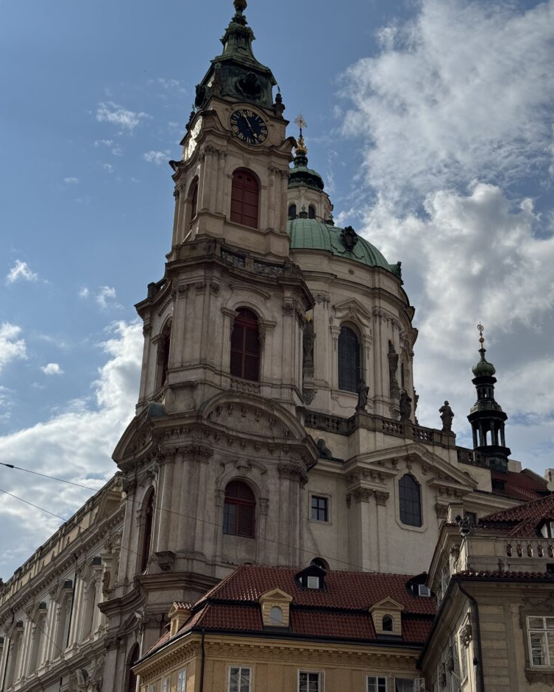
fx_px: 1045
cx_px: 278
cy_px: 320
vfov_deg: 36.6
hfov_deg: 29.7
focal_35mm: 51
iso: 64
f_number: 1.78
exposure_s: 1/15385
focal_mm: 6.76
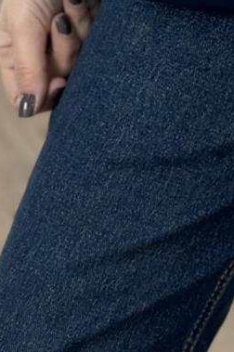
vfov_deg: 9.2
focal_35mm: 211
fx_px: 2061
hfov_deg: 6.4
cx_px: 376
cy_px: -356
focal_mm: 6.86
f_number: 1.78
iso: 80
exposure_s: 1/196
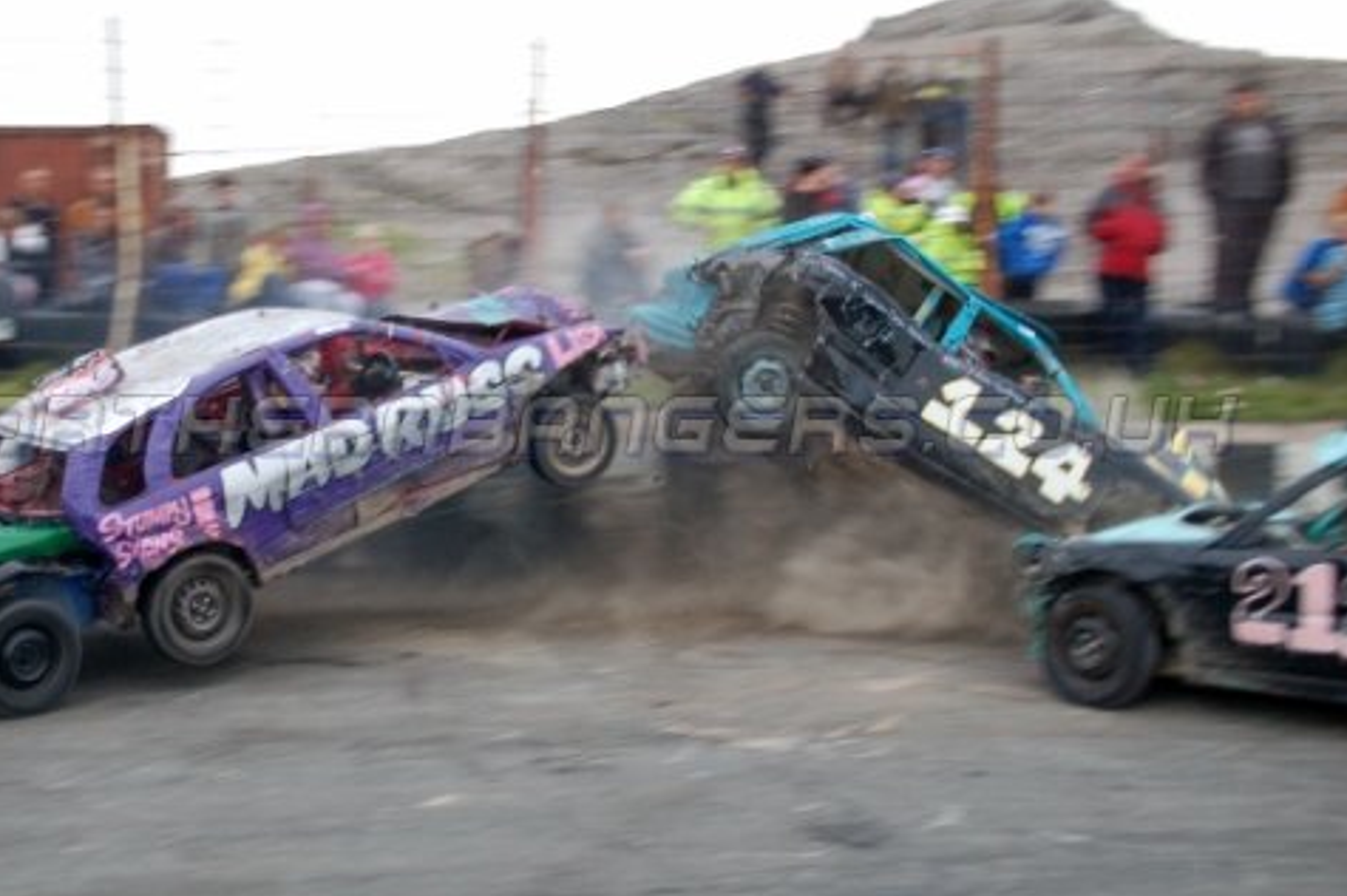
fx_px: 2343
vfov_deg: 21.6
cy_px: 434
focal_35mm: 63
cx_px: 468
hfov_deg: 31.9
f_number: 4.5
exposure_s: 1/60
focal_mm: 31
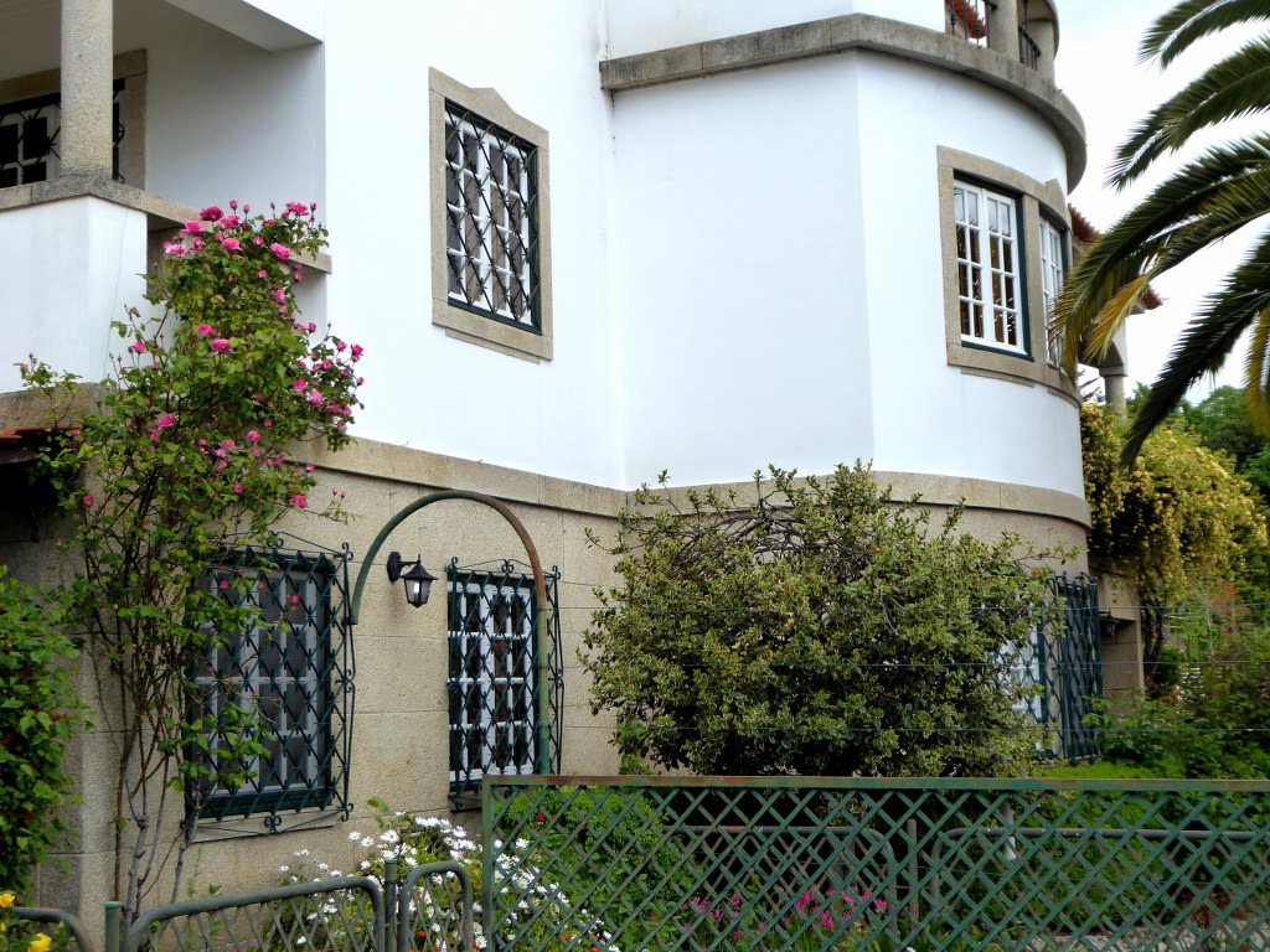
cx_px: 635
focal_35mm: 53
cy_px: 476
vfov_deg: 27.5
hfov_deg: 36.2
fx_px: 1944
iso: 125
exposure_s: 1/320
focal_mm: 9
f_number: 4.1
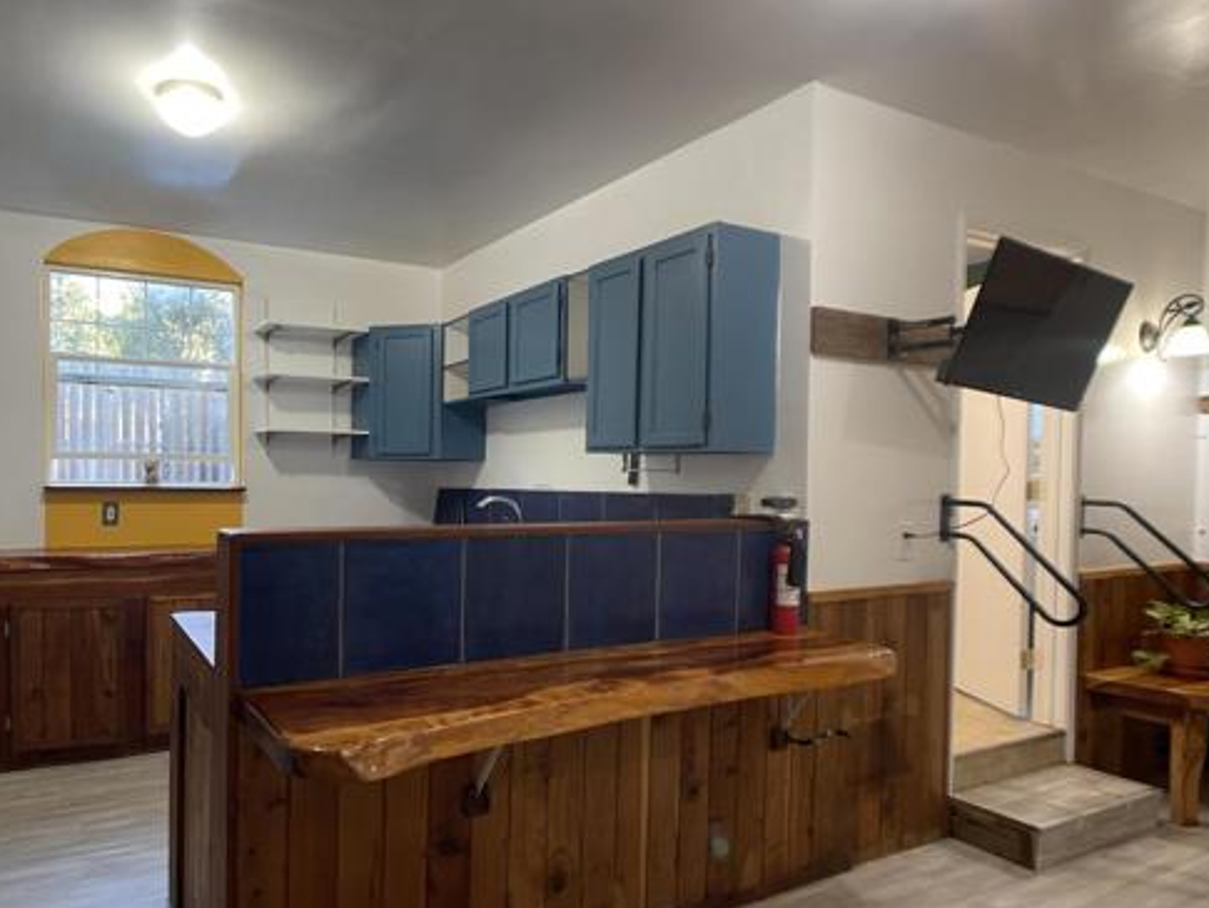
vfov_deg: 42.9
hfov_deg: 54.8
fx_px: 1153
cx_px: 469
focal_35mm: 33
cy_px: 479
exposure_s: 1/60
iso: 200
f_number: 1.6
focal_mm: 5.1
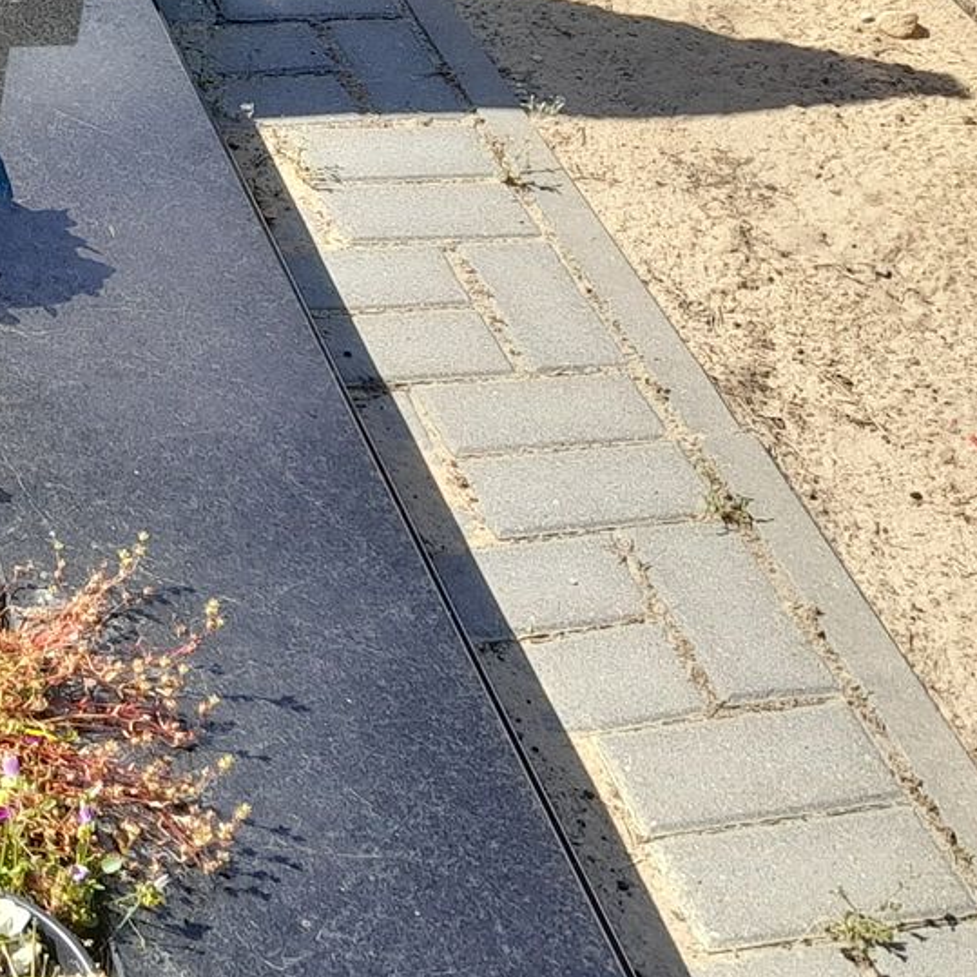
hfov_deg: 19.5
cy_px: 205
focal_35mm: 82
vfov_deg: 20.9
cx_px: -285
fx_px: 2618
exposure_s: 1/389
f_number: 2
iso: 20
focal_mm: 4.6
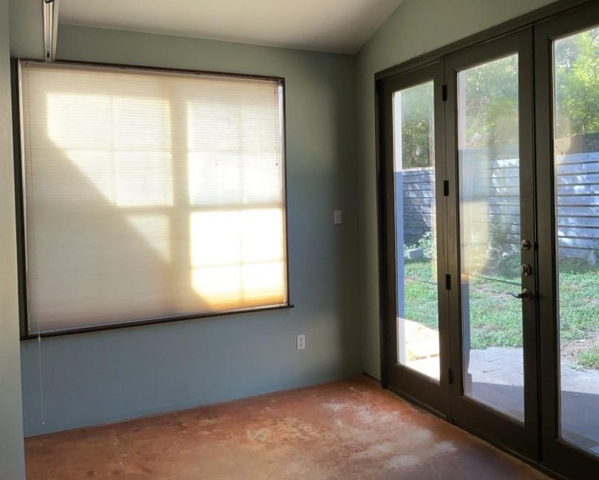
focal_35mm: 32
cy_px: 210
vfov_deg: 45.7
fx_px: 567
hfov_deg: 55.4
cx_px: 347
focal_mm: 3
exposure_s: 1/100
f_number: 1.8
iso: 32
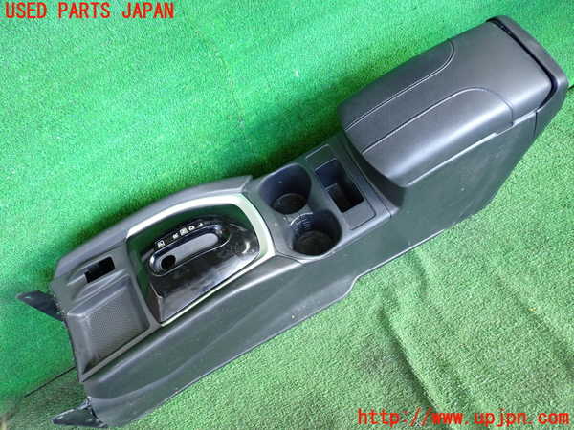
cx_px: 287
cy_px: 215
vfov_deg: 46.8
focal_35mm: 30
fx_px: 497
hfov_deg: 60.0
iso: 400
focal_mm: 5.4
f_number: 2.3
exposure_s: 1/125
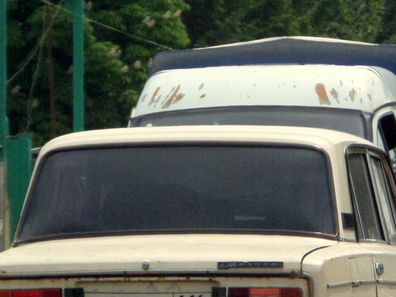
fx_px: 7648
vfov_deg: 2.2
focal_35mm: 669
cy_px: 259
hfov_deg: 3.0
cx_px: 248
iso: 200
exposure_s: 1/750
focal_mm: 58.7
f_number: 5
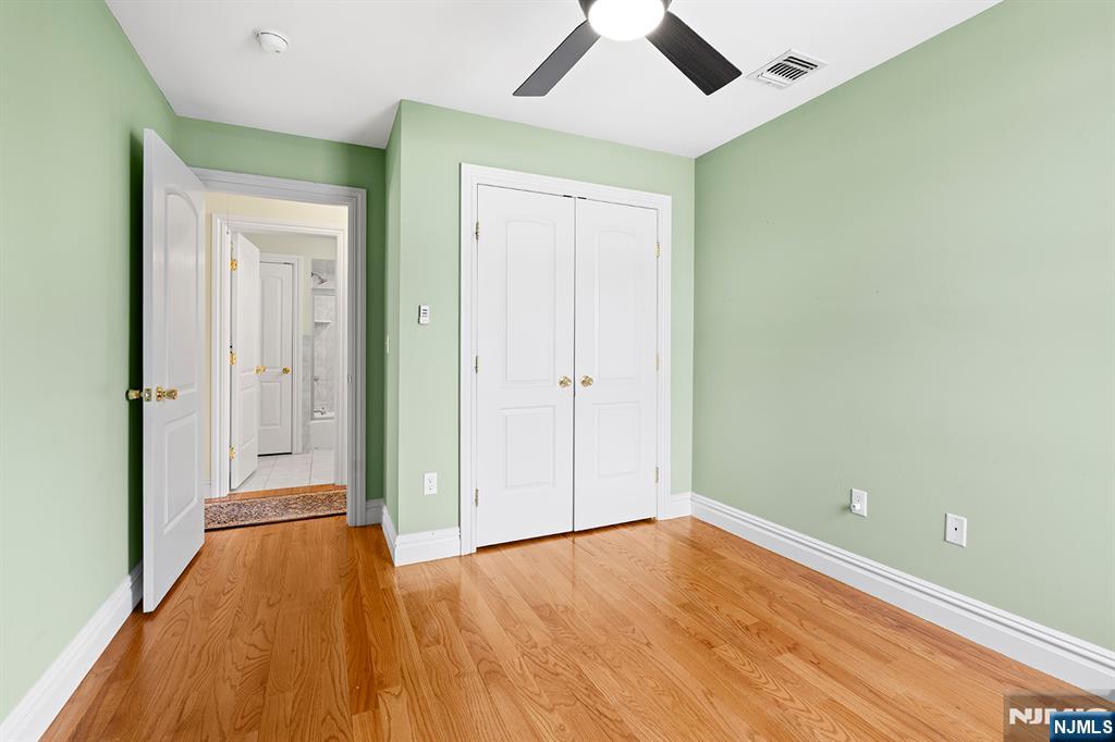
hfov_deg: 96.8
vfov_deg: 73.7
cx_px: 558
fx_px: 495
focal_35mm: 16
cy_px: 371
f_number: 8
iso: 100
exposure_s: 1/2.5
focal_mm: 16
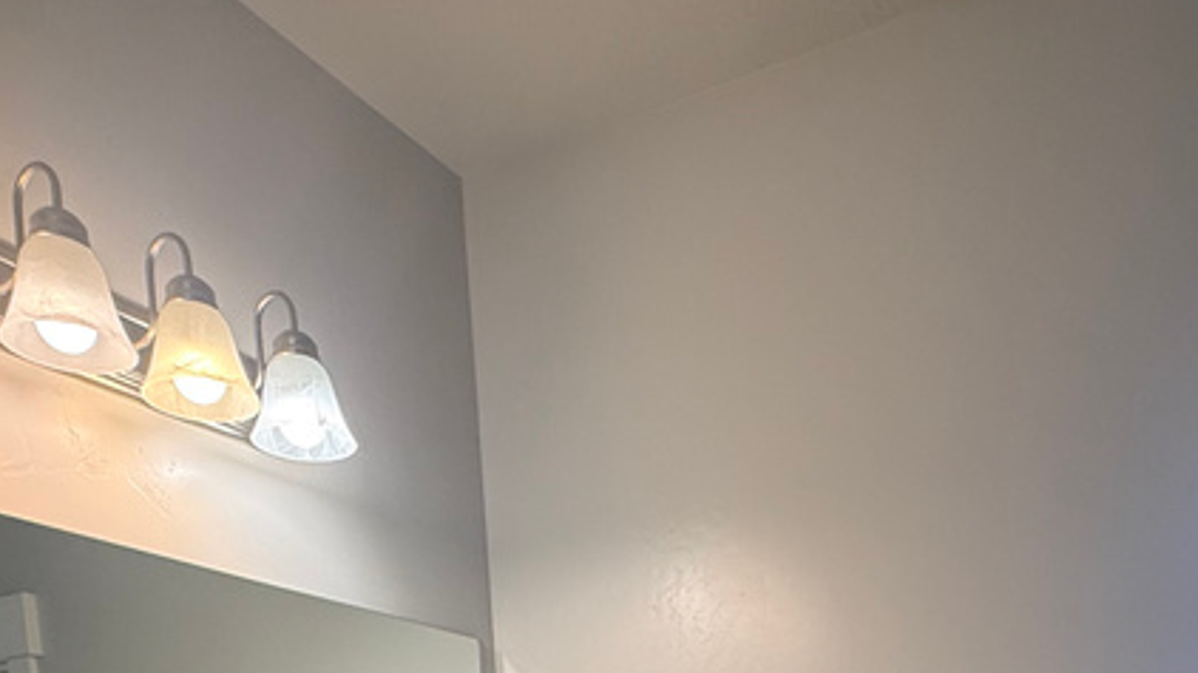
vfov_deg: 23.9
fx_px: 1175
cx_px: 761
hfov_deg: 53.3
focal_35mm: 37
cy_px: 1054
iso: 200
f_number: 2.2
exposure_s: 1/120
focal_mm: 2.22
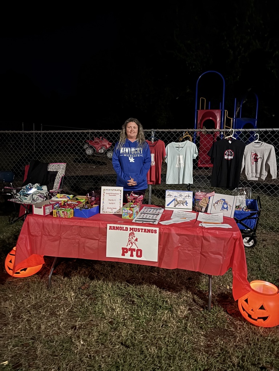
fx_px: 279
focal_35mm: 26
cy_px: 186
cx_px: 140
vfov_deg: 67.3
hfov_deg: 53.1
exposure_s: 1/15
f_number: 1.6
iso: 1600
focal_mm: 5.96
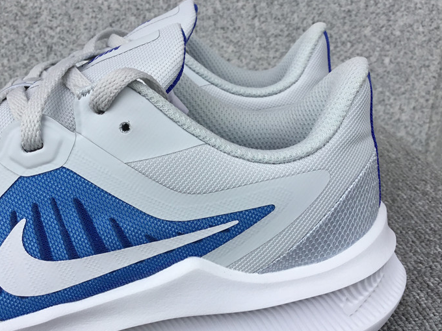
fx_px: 524
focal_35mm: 41
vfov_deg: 35.0
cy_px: 201
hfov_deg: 45.7
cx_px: 192
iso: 25
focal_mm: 3.3
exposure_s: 1/233
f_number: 2.4
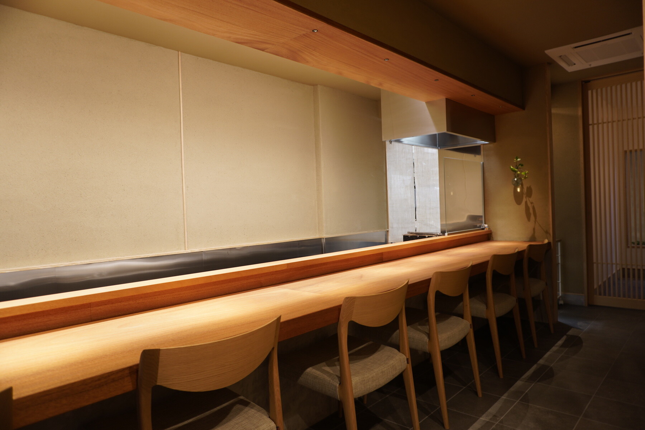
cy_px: 215
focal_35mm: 24
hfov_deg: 73.7
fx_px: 430
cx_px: 322
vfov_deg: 53.1
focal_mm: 16
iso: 125
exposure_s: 1/6
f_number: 3.5
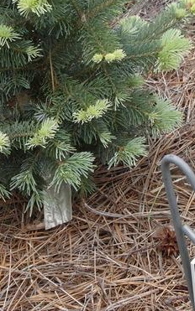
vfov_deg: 16.8
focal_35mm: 123
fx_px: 1045
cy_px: 44
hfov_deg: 10.6
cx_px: 14
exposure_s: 1/180
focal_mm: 9.1
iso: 80
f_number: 4.4
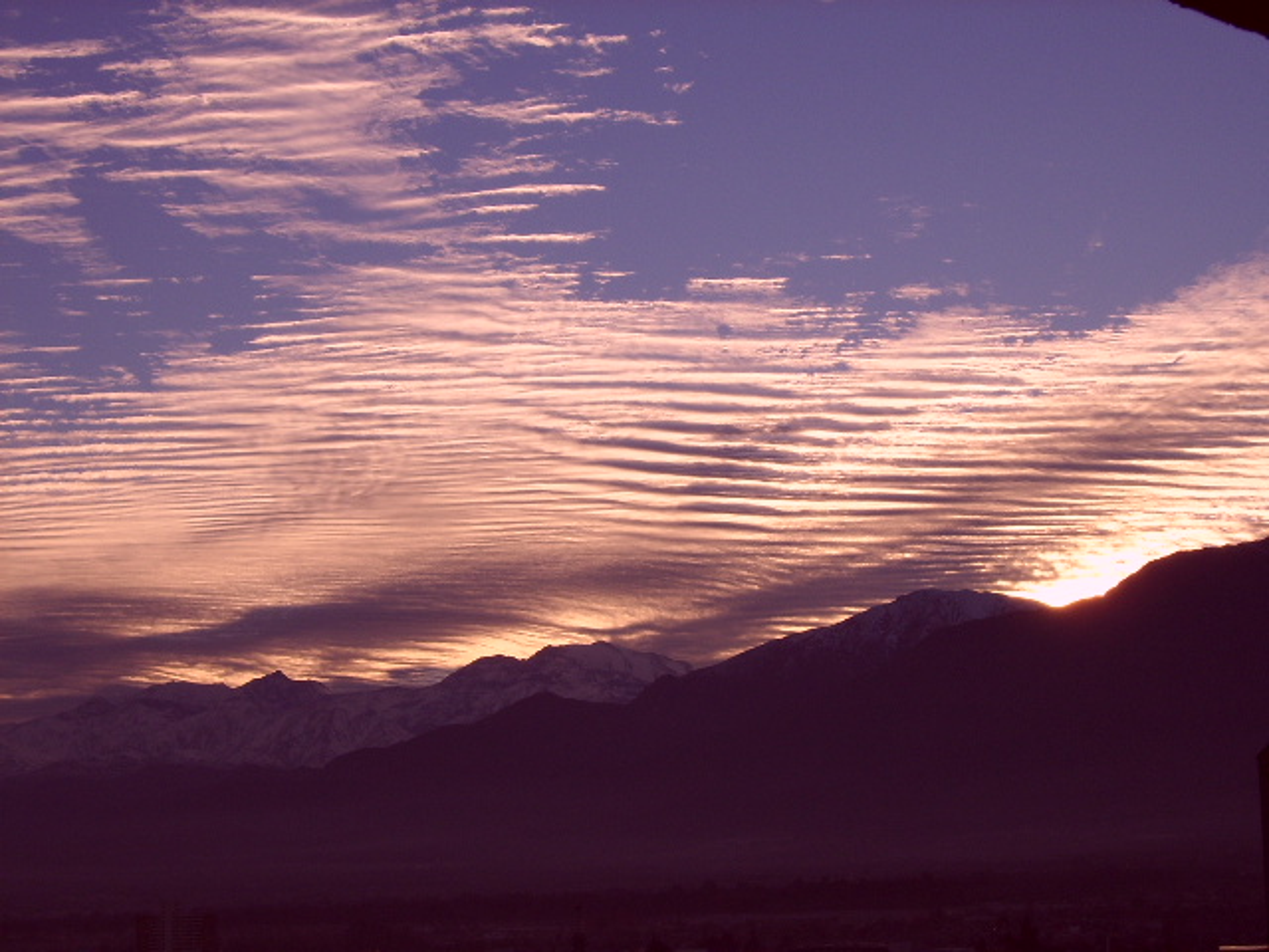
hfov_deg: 26.3
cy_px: 476
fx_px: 2713
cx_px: 634
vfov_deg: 19.9
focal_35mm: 74
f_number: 8.3
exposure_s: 1/229
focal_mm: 12.33
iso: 50
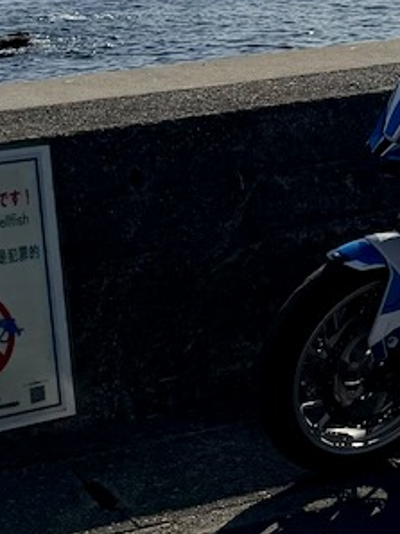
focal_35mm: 116
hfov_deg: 11.9
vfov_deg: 15.6
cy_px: -274
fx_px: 1790
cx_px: 669
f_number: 1.78
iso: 100
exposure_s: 1/32258
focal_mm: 6.76
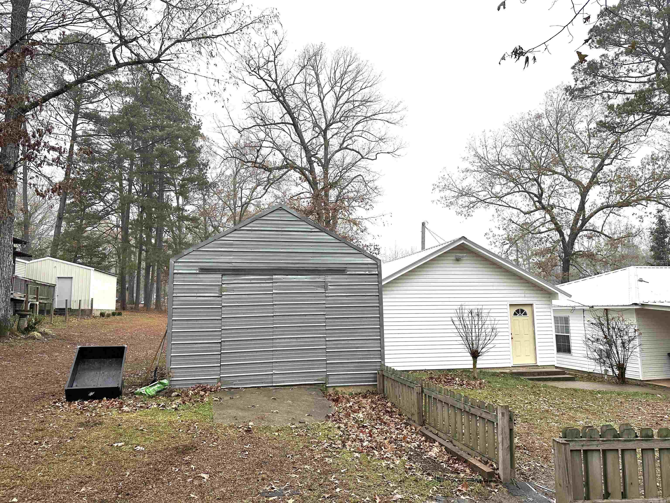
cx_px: 335
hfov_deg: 71.6
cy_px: 252
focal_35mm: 24
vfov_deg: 56.8
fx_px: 465
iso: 80
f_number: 1.78
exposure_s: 1/1131
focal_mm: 6.86
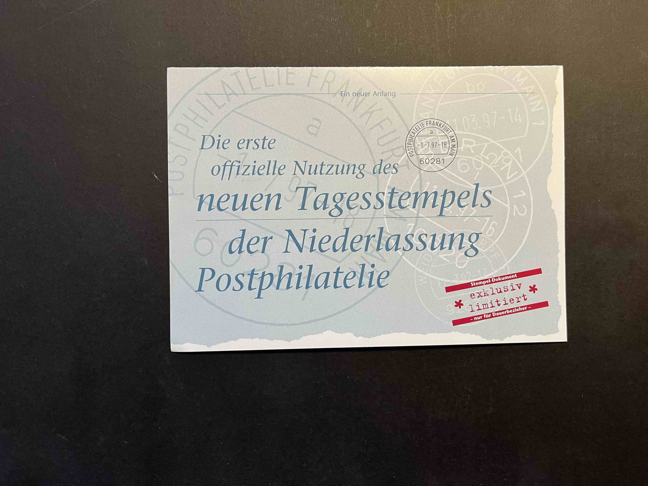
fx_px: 487
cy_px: 243
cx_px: 324
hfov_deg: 67.3
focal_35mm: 26
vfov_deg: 53.1
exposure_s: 1/50
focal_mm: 5.1
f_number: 1.6
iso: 125
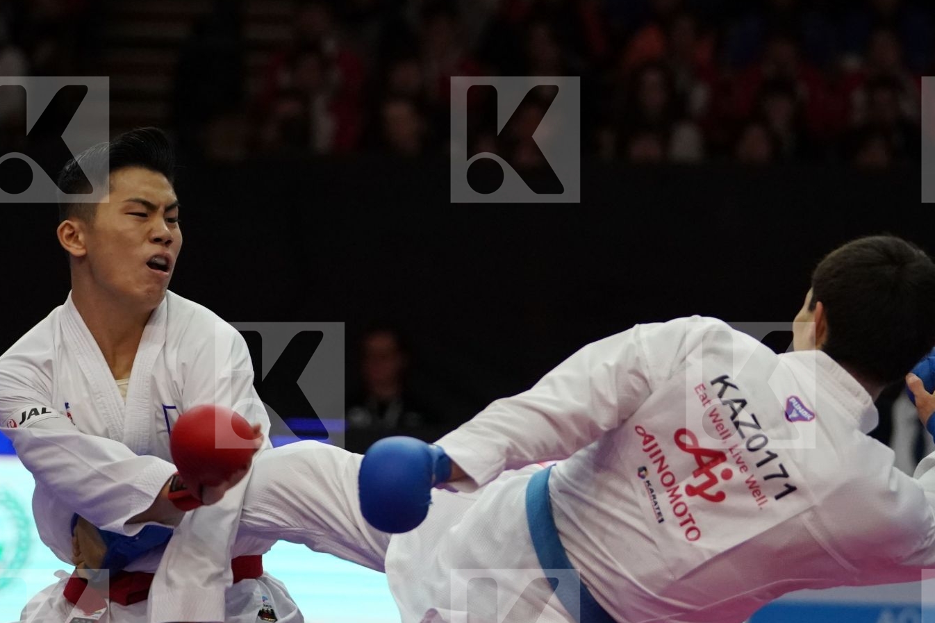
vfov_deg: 6.4
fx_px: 5557
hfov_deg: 9.6
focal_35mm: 214
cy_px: 385
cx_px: 515
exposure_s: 1/1000
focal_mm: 107
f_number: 2.8
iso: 4000
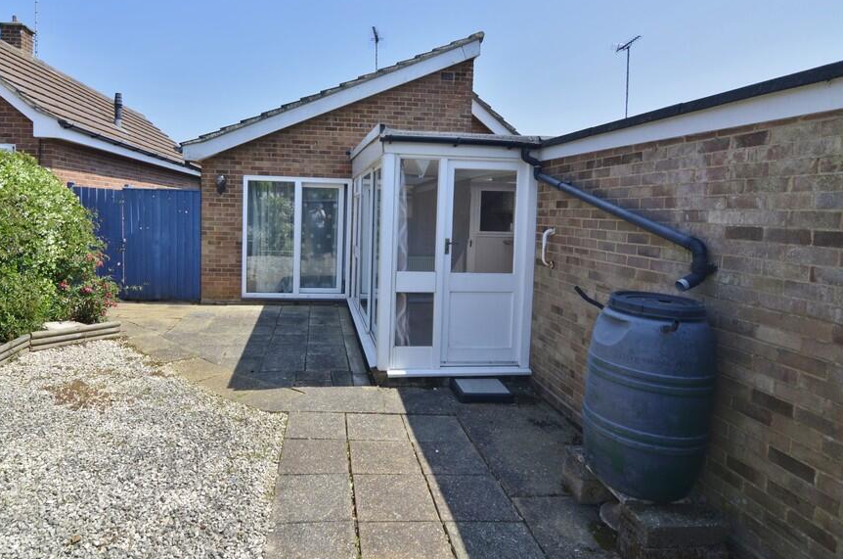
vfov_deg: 62.5
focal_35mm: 20
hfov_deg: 84.7
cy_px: 241
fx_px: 458
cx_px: 362
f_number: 8
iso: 200
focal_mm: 11
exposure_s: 1/250
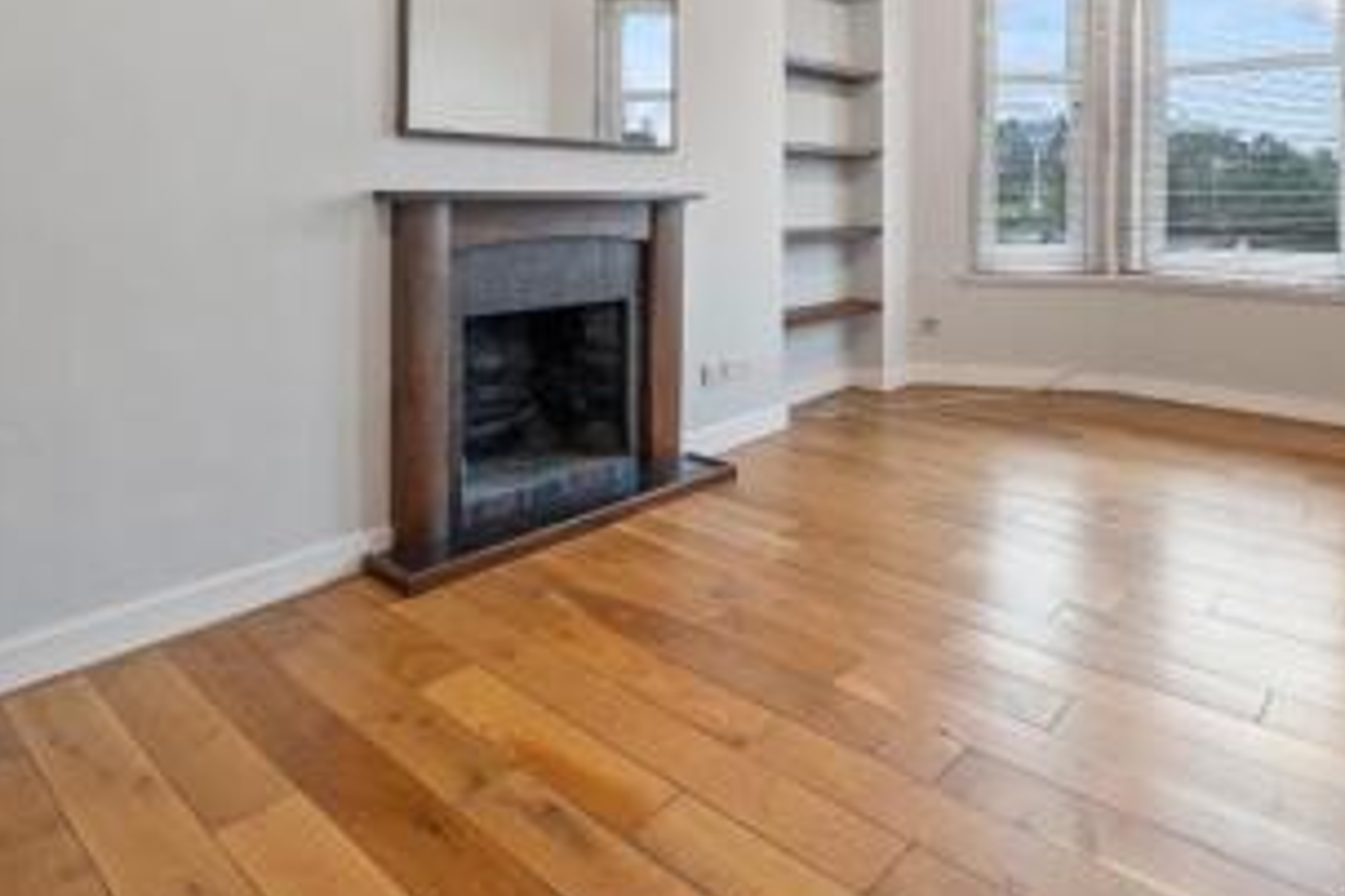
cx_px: 826
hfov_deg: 77.4
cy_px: 237
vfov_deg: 54.8
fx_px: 822
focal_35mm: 22
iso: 640
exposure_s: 1/5
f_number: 8
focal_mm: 14
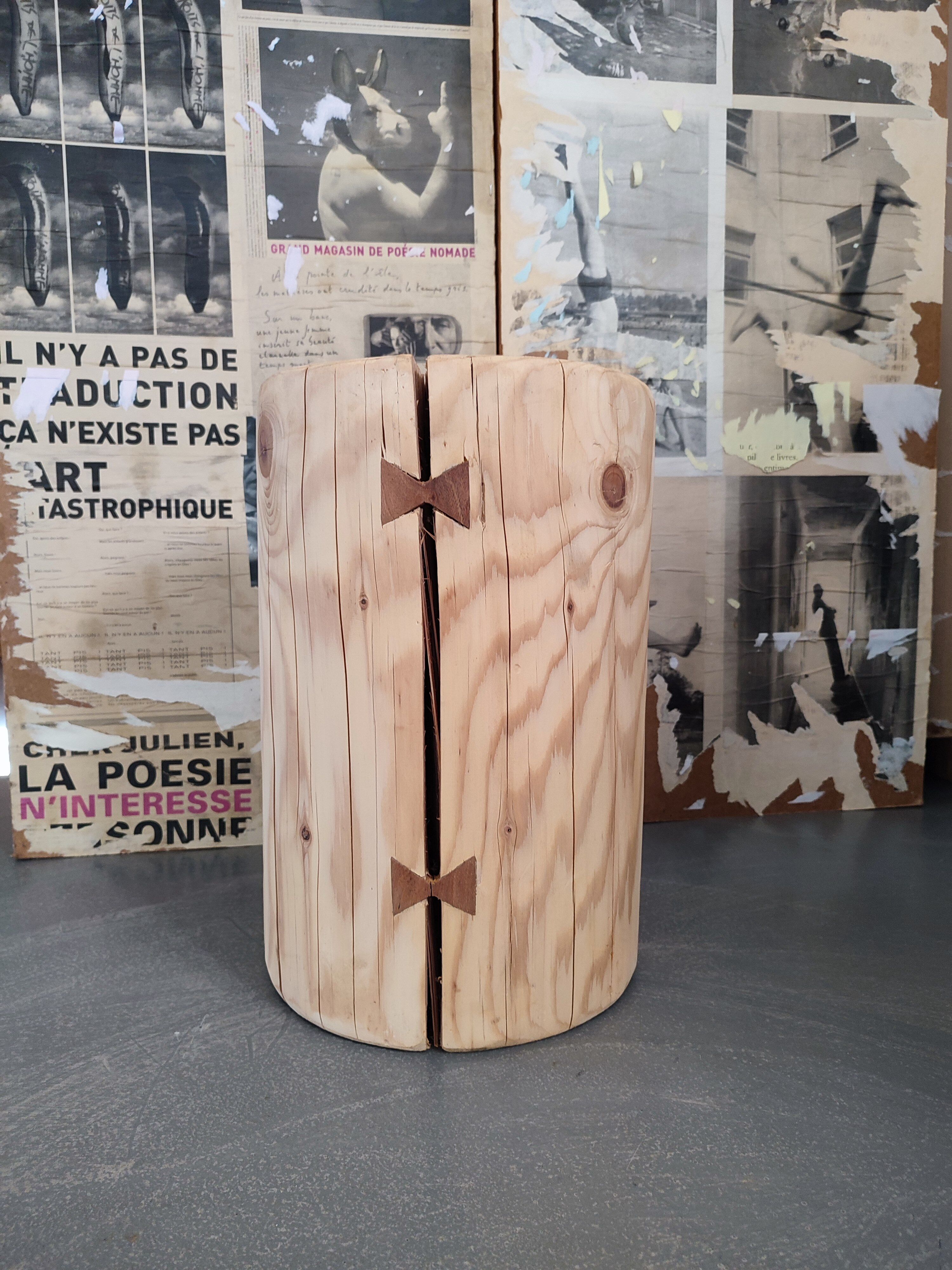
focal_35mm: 24
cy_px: 635
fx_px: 880
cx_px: 476
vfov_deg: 71.6
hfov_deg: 56.8
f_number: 1.89
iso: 747
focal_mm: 5.89
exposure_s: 1/33
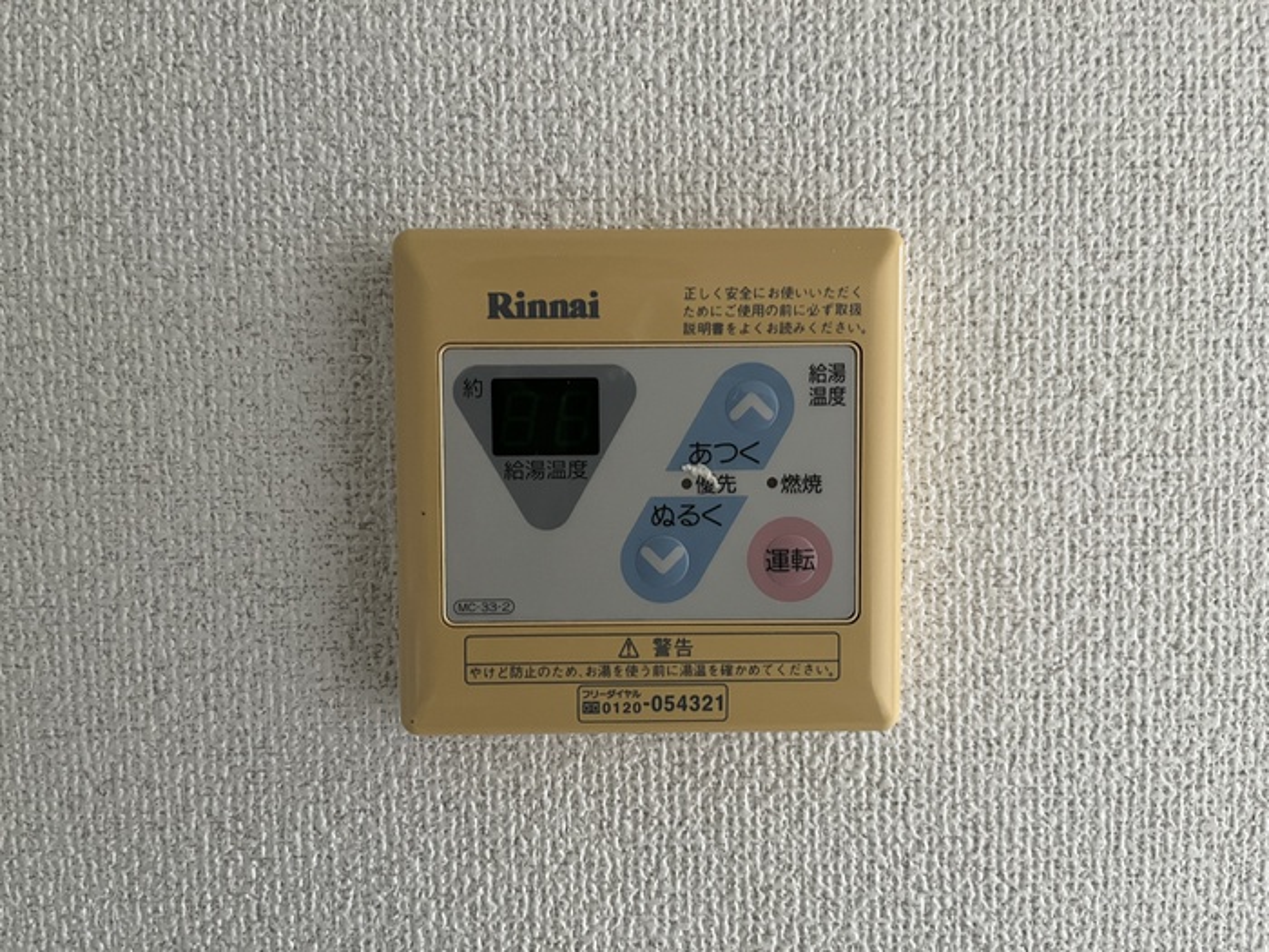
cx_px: 634
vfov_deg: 53.1
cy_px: 476
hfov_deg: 67.3
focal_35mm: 26
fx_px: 953
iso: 500
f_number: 1.6
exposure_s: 1/42
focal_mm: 5.1
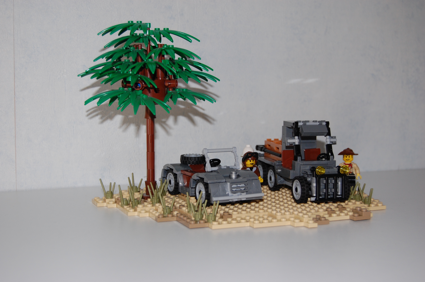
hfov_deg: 35.1
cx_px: 212
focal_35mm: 57
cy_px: 141
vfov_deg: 23.7
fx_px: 672
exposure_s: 1/60
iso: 400
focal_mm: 38
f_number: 4.8
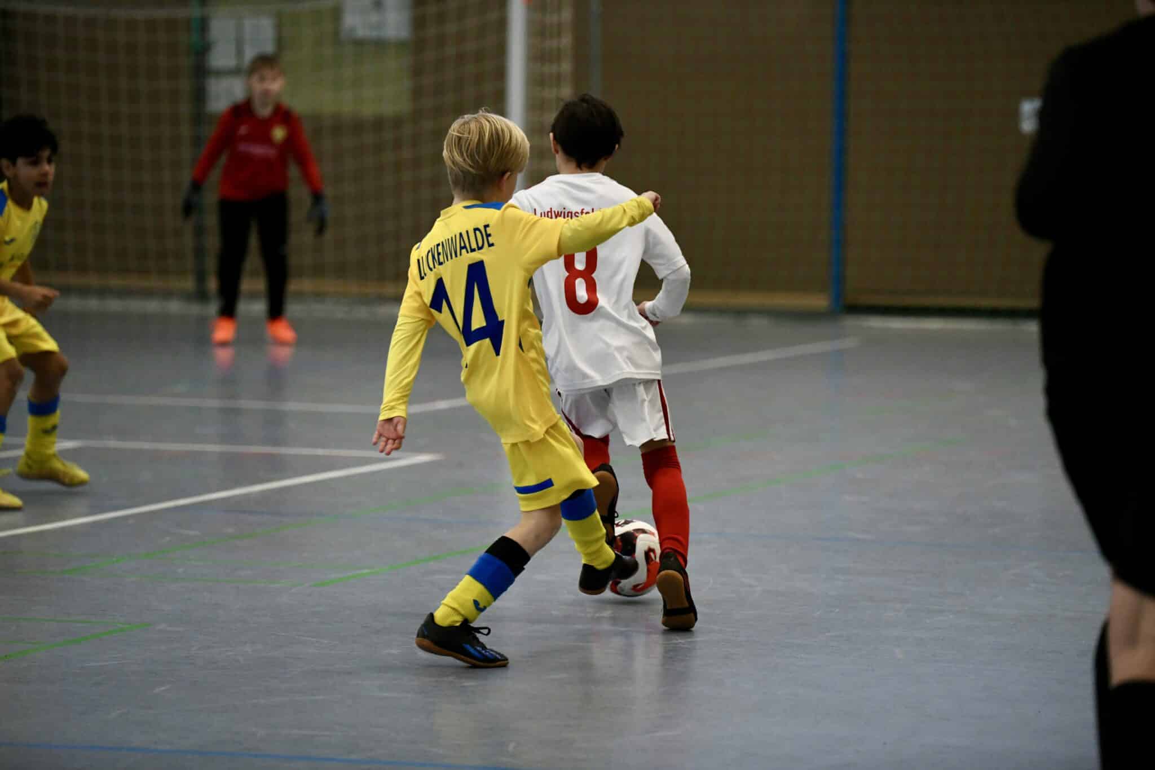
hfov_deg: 12.8
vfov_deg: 8.6
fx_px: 5133
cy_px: 385
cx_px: 578
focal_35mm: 160
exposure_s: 1/1250
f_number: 2.8
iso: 5000
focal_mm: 160
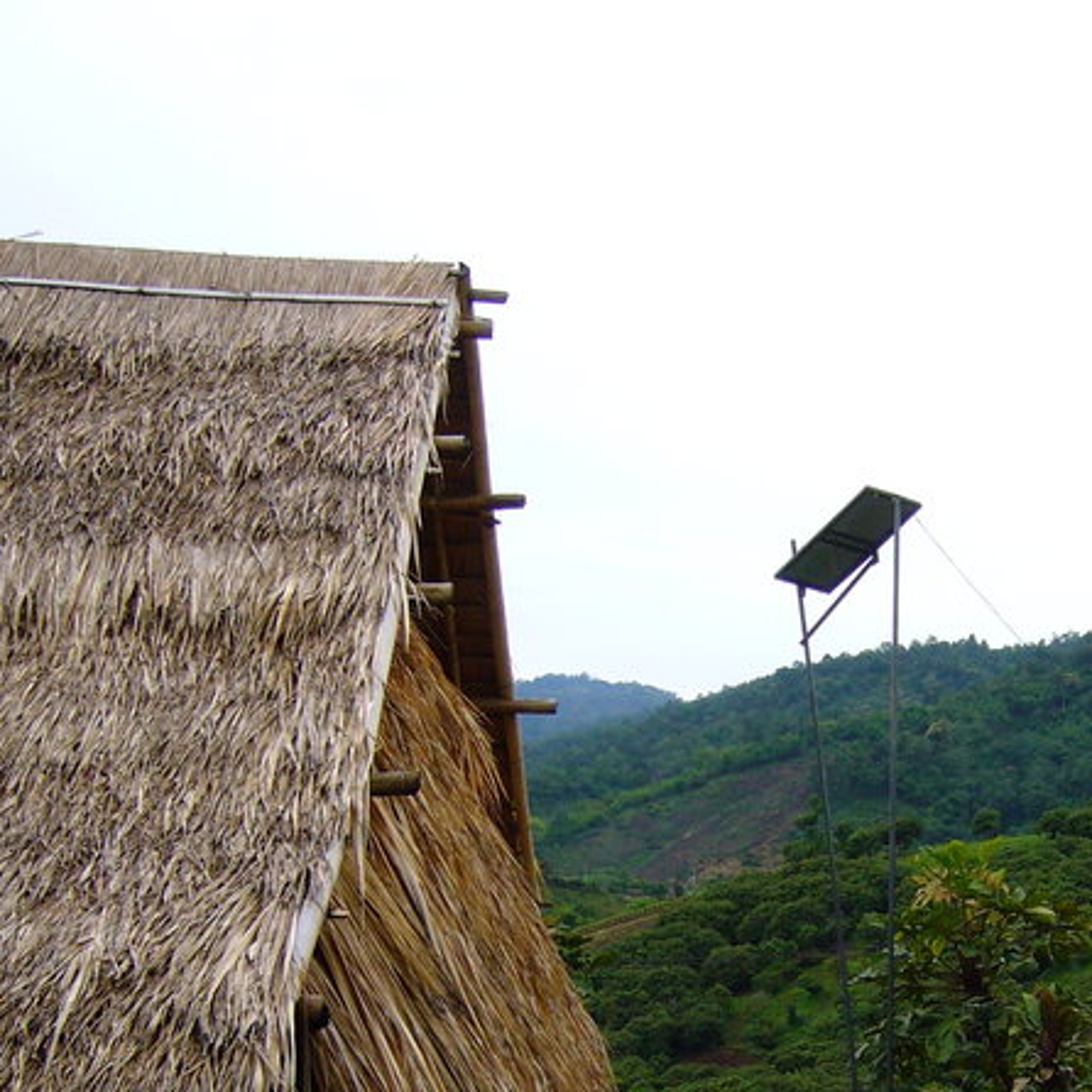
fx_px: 2534
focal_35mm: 71
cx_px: 818
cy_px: 957
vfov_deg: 23.7
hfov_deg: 24.1
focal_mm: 5.8
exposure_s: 1/400
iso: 100
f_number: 2.8
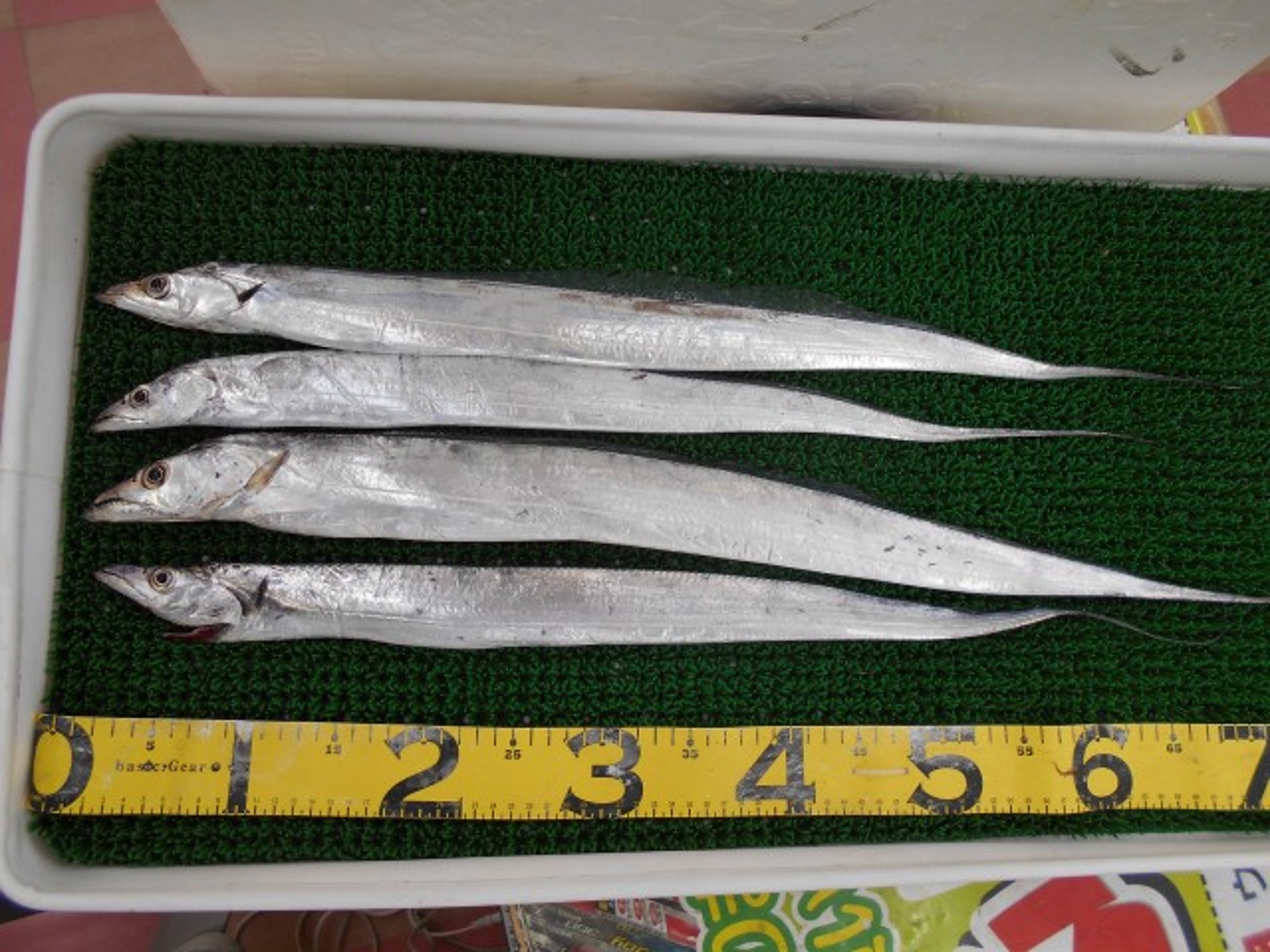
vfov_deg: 53.1
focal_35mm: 26
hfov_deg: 67.3
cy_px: 476
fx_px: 954
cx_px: 635
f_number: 3.2
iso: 80
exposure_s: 1/60
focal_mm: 4.6
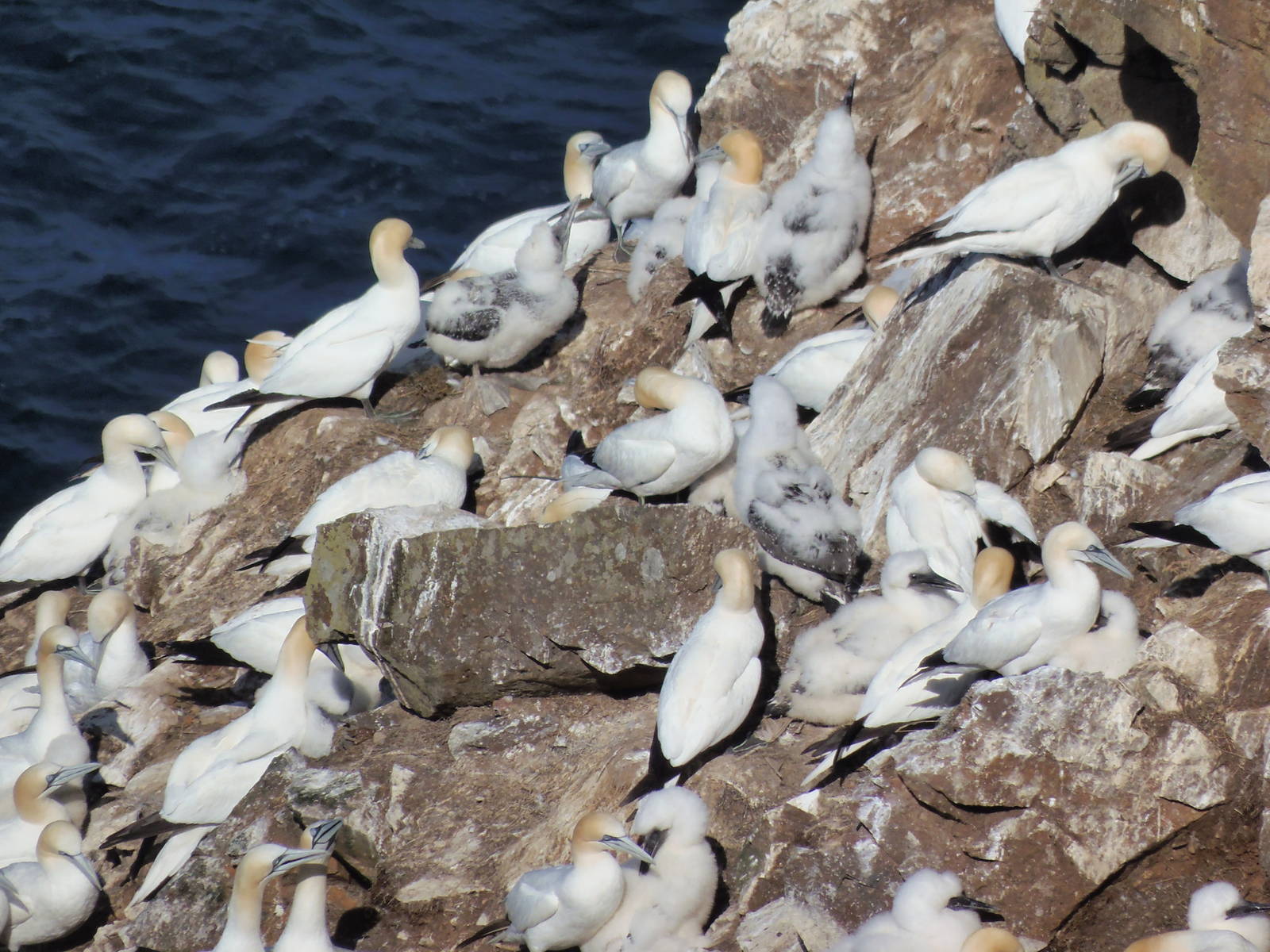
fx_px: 31699
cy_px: 476
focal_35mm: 864
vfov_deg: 1.7
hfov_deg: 2.3
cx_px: 635
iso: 64
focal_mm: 154.8
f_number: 6.3
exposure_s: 1/800
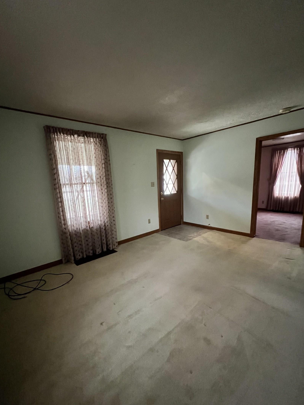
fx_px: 164
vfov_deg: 101.9
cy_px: 217
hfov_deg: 85.6
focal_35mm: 14
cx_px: 143
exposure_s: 1/41
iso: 1000
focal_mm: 1.57
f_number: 1.8
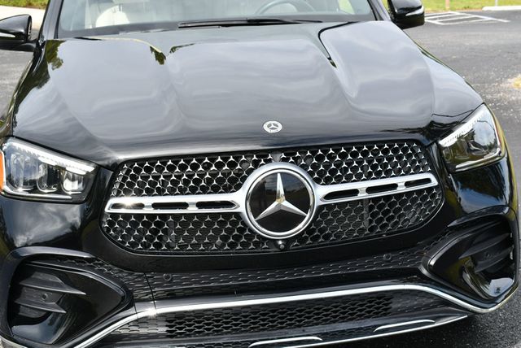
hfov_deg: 33.4
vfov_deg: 22.7
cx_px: 260
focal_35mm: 60
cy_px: 174
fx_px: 869
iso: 200
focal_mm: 30
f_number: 8
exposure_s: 1/250
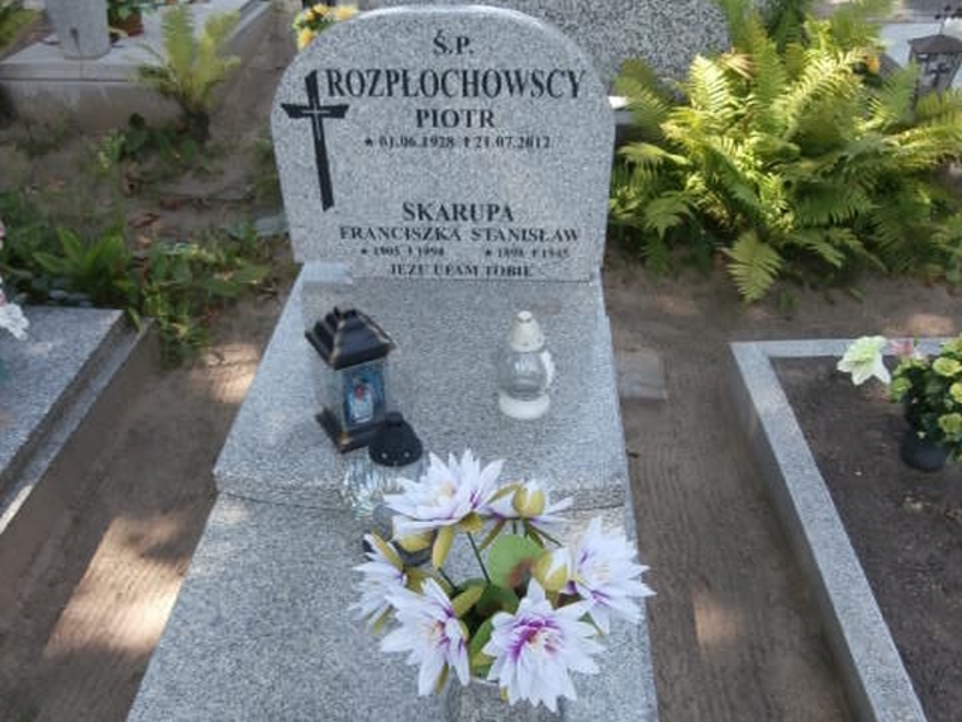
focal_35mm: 24
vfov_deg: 56.8
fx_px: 667
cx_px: 481
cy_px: 361
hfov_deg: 71.6
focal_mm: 4.2
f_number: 3
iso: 100
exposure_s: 1/200
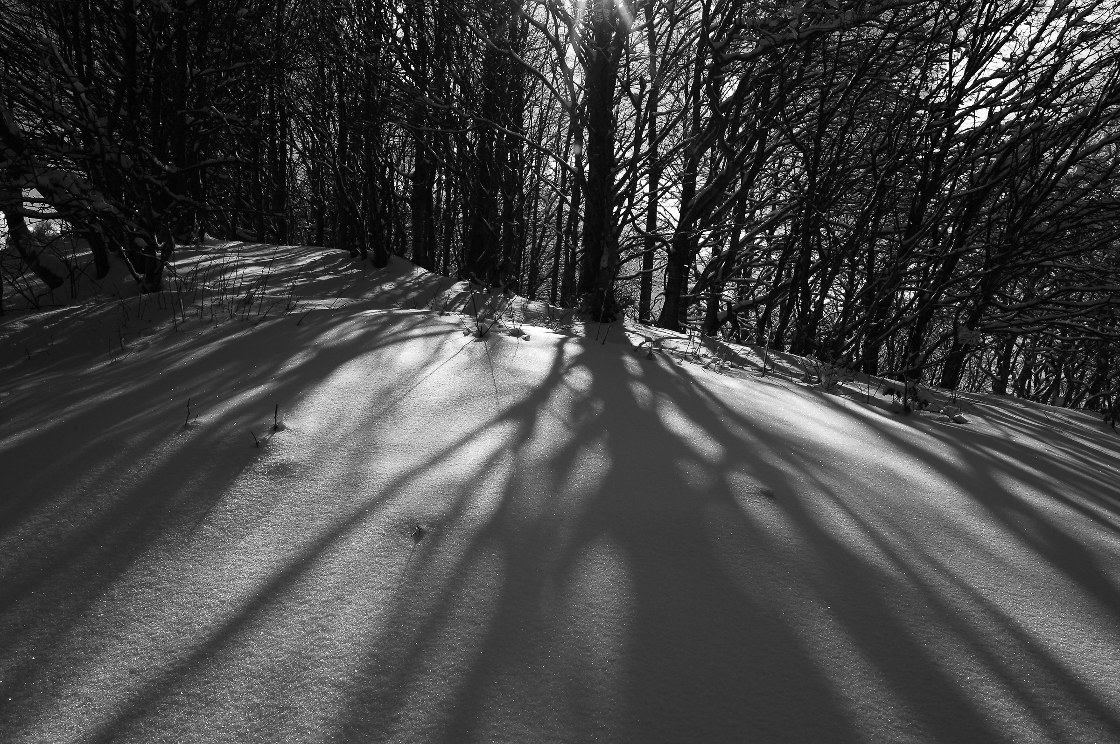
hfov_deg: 73.8
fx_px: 746
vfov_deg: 53.1
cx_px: 560
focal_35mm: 24
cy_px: 372
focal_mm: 24
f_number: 14
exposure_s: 1/250
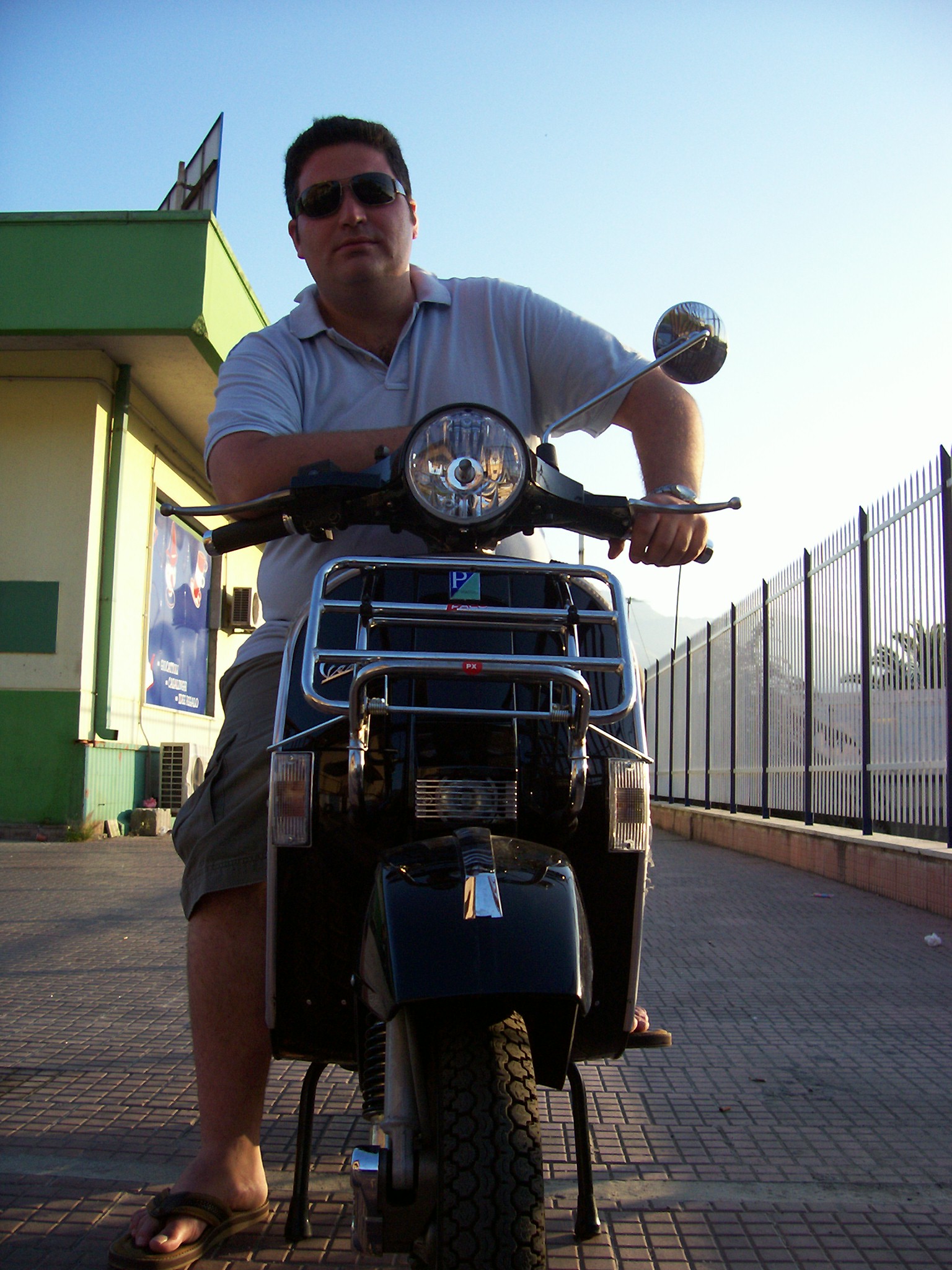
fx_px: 1247
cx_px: 476
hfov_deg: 41.8
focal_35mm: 34
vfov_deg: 54.0
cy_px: 635
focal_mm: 5.6
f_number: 2.7
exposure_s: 1/453
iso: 80
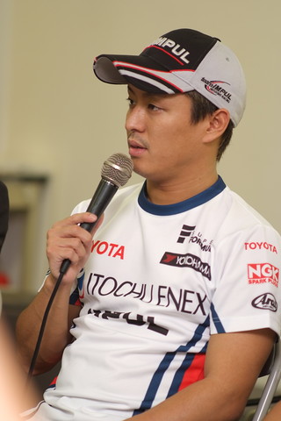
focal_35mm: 158
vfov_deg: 13.0
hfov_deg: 8.7
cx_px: 140
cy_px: 210
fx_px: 1850
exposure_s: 1/125
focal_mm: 105
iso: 400
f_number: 2.5
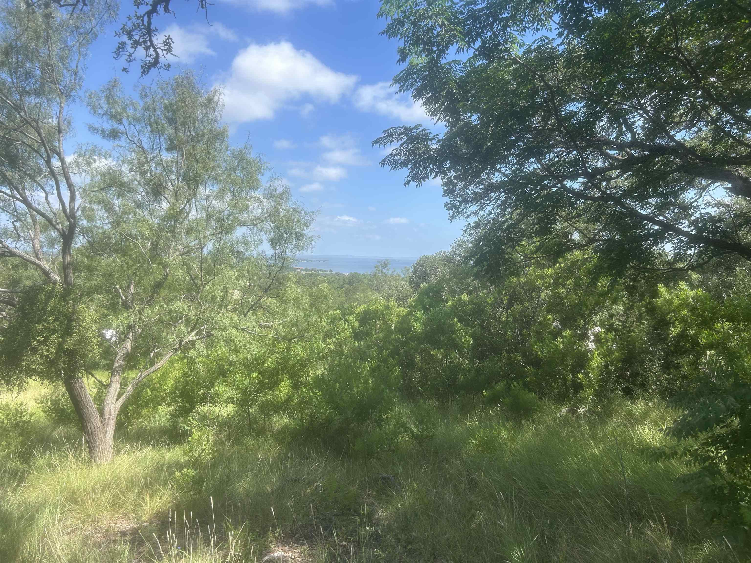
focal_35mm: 26
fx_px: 564
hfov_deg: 67.3
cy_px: 282
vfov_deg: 53.1
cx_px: 376
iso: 50
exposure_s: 1/2299
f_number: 1.5
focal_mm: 5.7
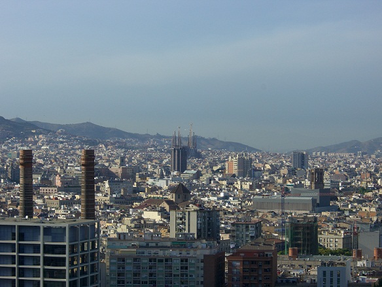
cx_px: 191
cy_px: 144
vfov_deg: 13.0
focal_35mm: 114
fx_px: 1259
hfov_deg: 17.3
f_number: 5.4
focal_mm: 23.7
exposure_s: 1/320
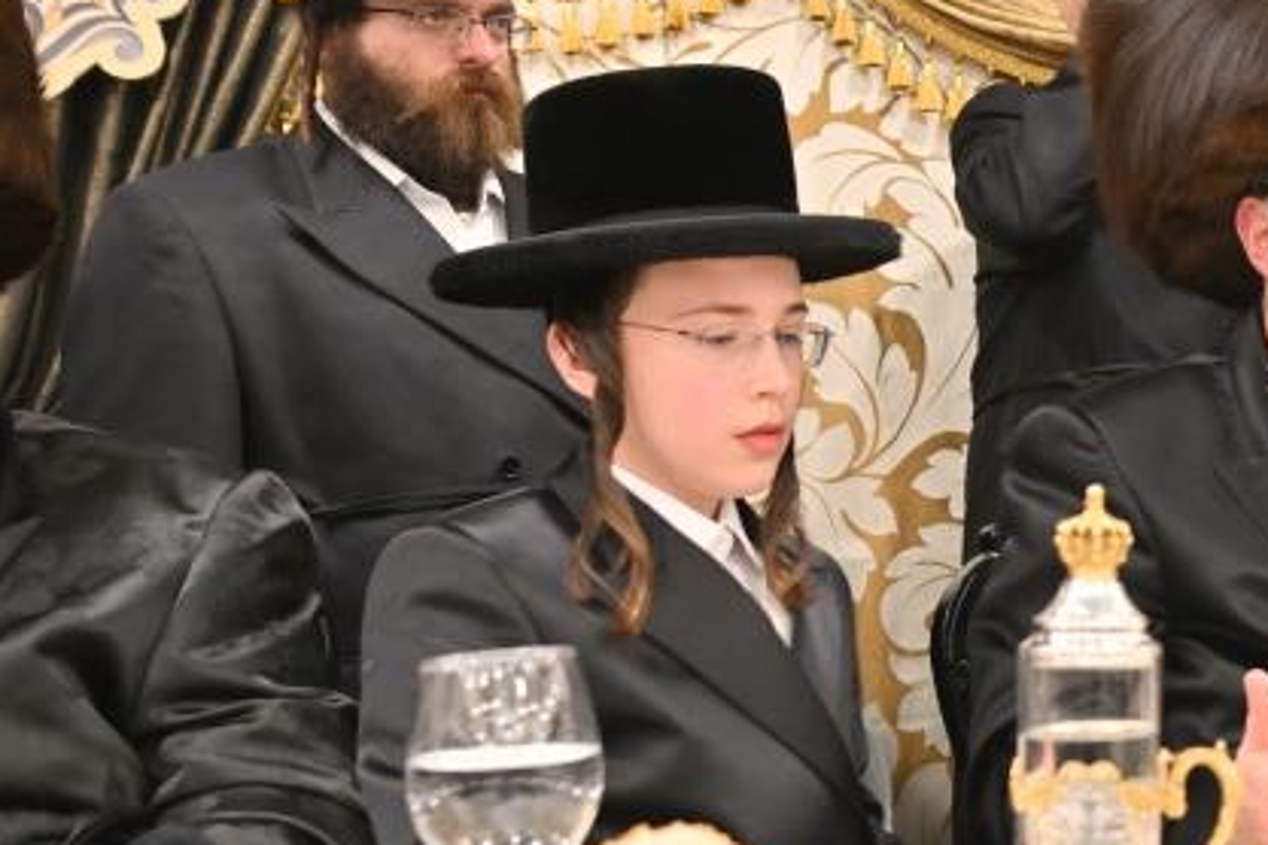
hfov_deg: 31.4
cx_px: 1262
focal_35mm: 59
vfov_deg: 23.0
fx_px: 2078
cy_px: 409
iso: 800
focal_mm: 24
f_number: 4
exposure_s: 1/320
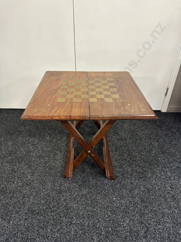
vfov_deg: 71.6
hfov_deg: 56.8
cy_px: 121
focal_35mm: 24
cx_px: 90
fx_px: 167
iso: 160
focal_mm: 6.86
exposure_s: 1/50
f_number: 1.78
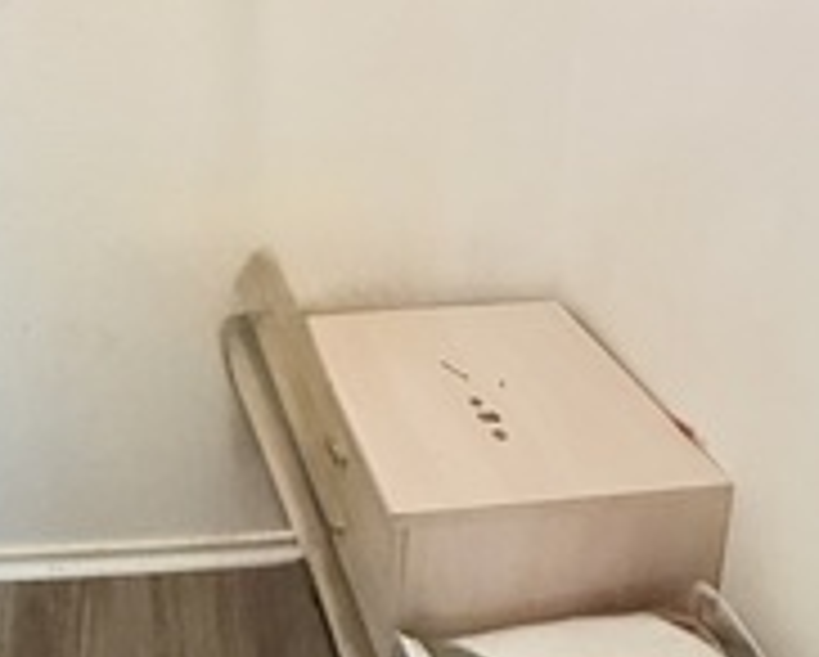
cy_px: -58
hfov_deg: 46.7
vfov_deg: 35.5
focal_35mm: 36
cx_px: 130
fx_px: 874
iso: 640
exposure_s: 1/60
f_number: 2.2
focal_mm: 2.22
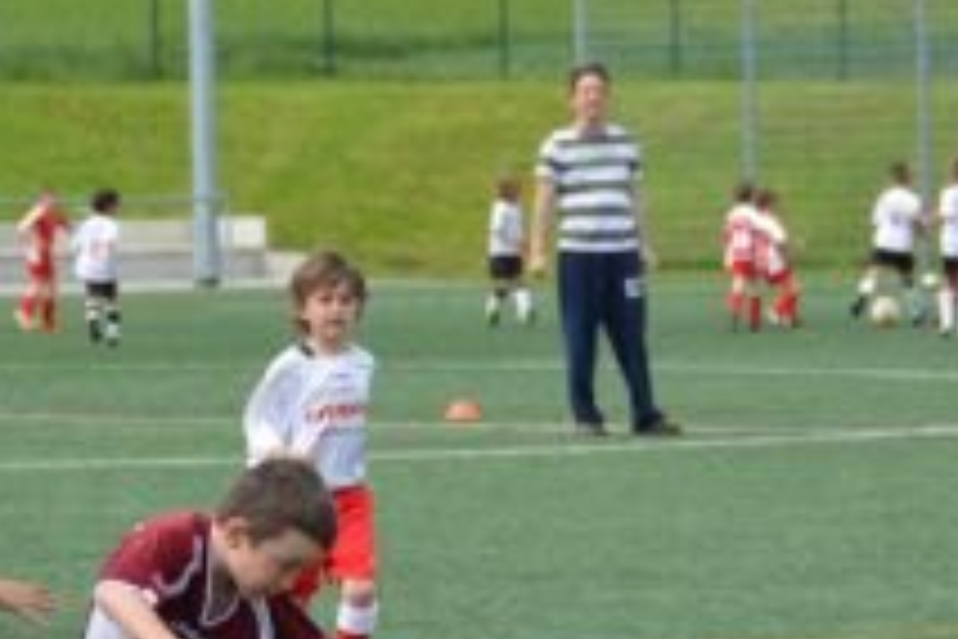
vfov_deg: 4.3
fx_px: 8419
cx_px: 463
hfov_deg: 6.5
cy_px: 799
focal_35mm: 316
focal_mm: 75
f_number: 5.3
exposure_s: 1/1250
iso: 400
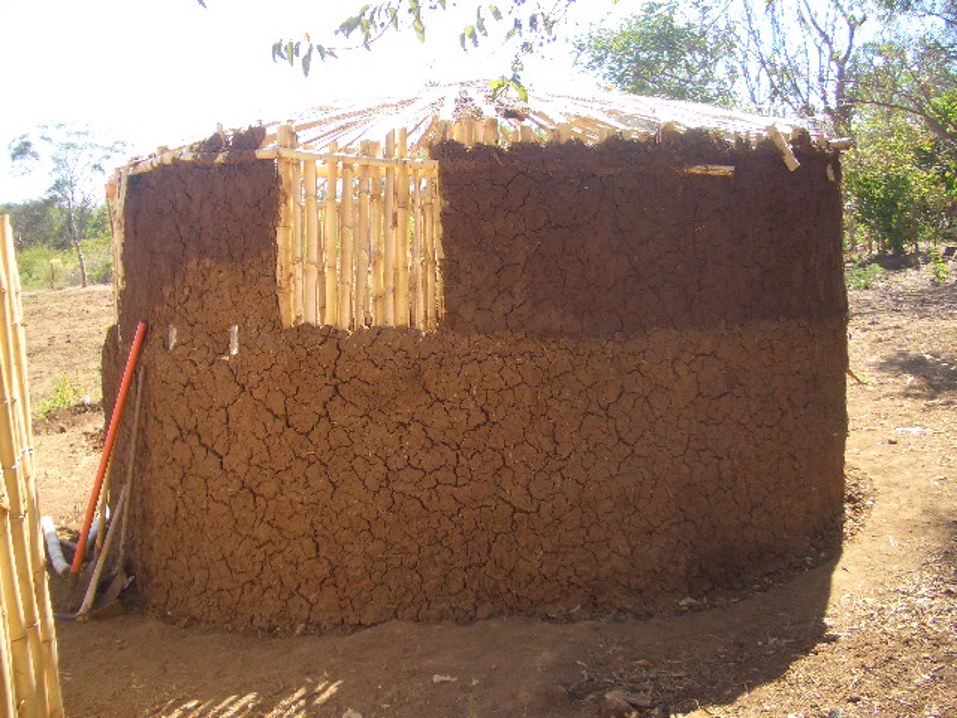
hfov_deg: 52.6
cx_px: 478
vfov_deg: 40.7
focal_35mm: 35
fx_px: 968
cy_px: 359
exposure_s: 1/200
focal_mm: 5.8
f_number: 2.6
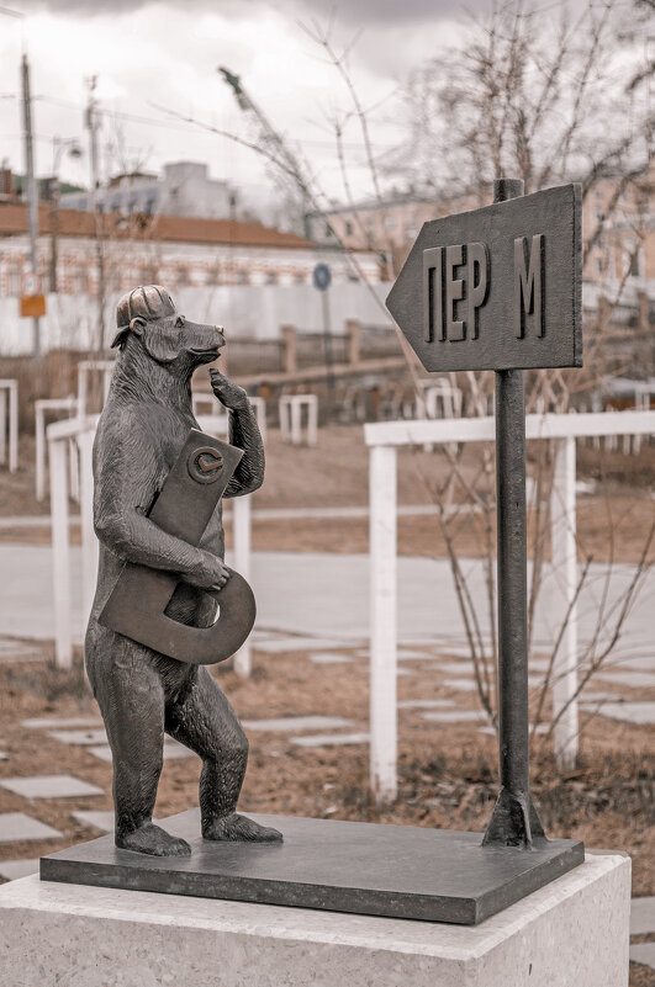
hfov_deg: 16.5
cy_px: 494
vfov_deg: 24.7
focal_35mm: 82
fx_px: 2260
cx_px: 328
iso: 200
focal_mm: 55
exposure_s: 1/500
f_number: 5.6
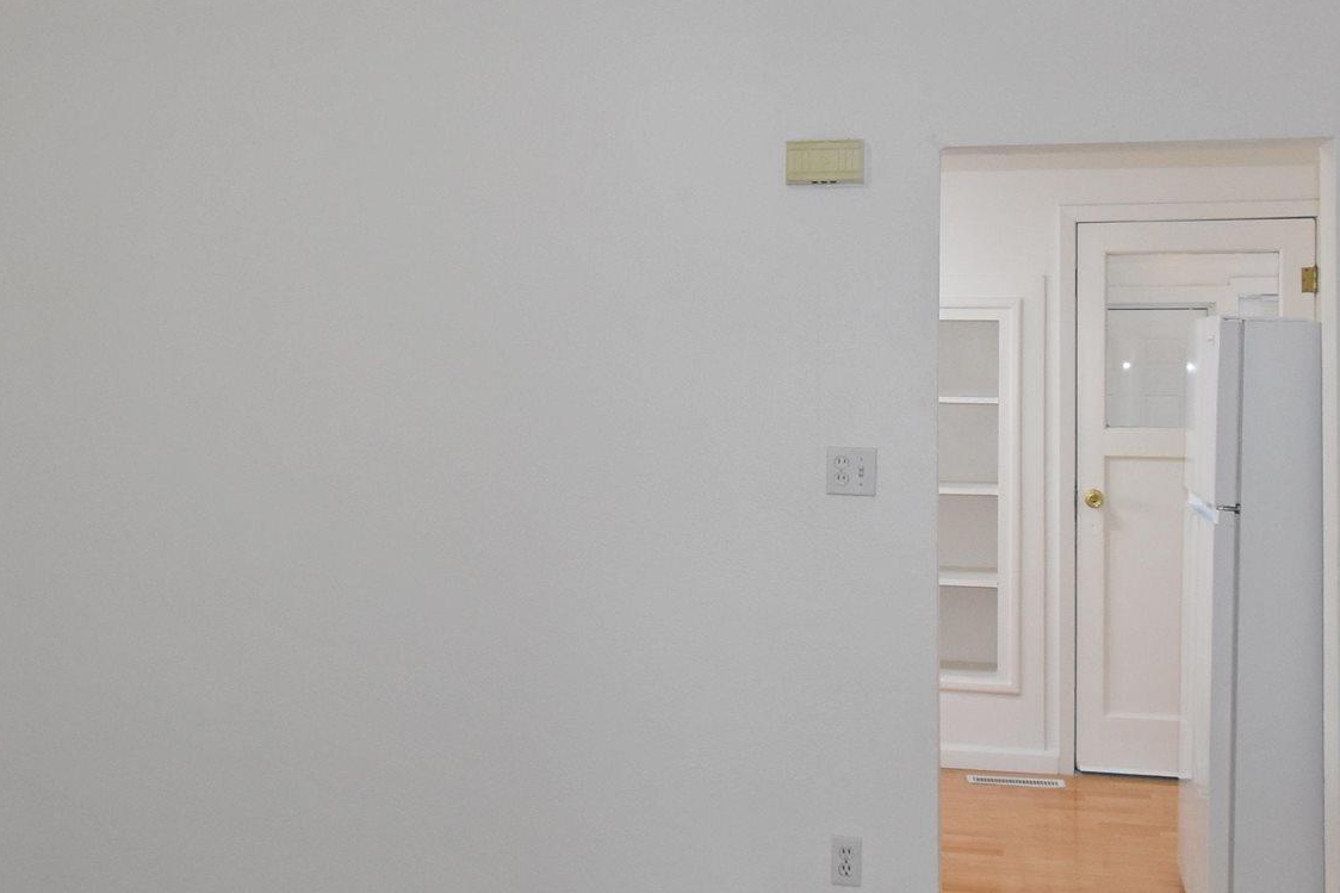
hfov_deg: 47.3
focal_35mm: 41
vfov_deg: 32.5
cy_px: 359
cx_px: 577
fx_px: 1526
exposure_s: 1/125
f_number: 5.6
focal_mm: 10
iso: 800
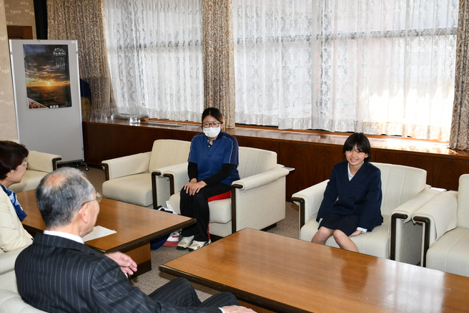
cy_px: 158
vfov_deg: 33.4
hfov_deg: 48.5
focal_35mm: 40
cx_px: 242
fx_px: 521
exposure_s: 1/80
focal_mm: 24
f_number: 4.5
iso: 200
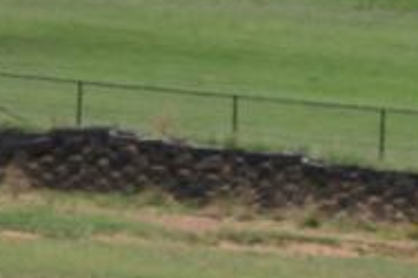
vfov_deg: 0.6
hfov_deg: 0.9
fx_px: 25986
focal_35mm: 2240
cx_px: 625
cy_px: 354
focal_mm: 350
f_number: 11
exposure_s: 1/640
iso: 640
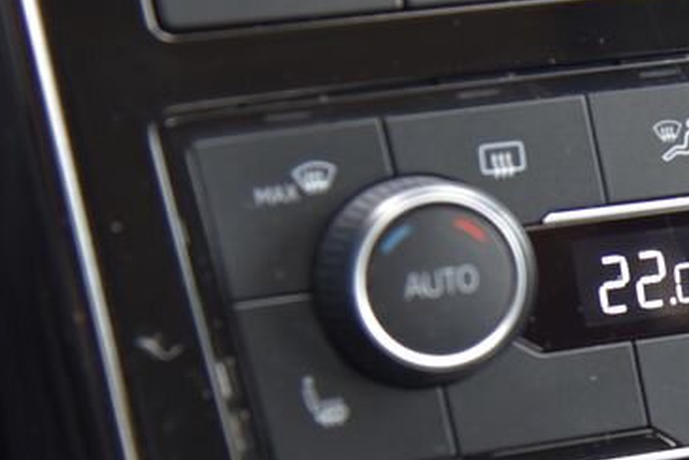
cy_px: 207
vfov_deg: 7.9
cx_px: 857
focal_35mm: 174
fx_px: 3333
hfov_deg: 11.5
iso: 500
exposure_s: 1/60
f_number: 4
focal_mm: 62
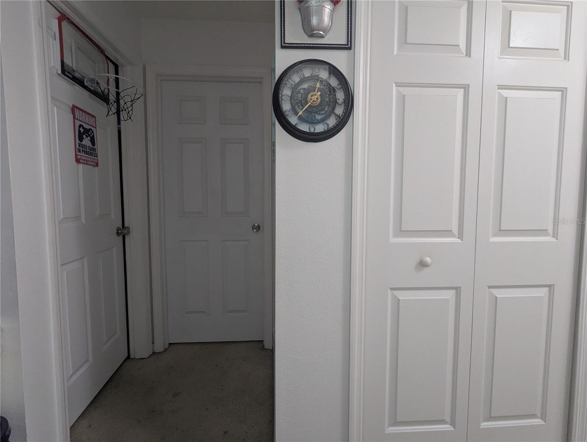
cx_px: 294
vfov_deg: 78.2
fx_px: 272
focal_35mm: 16
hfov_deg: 94.4
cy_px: 221
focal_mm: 2.35
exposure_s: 1/40
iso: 300
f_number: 2.2
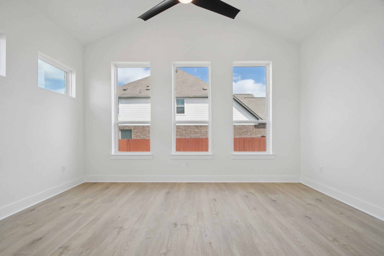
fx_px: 160
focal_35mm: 15
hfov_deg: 100.4
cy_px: 128
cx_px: 192
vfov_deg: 77.3
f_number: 8
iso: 400
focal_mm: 10
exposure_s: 1/160
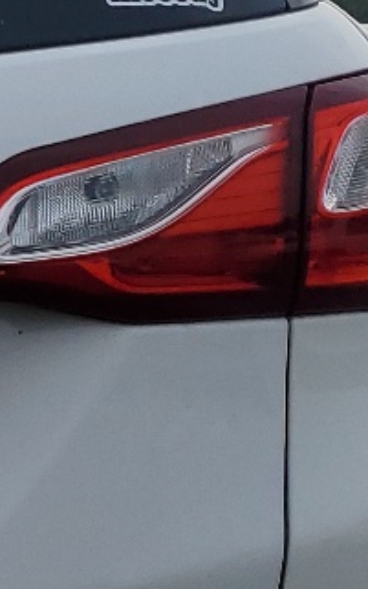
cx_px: -579
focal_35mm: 137
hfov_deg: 8.5
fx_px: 2200
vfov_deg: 15.2
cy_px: 415
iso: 50
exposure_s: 1/5000
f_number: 1.5
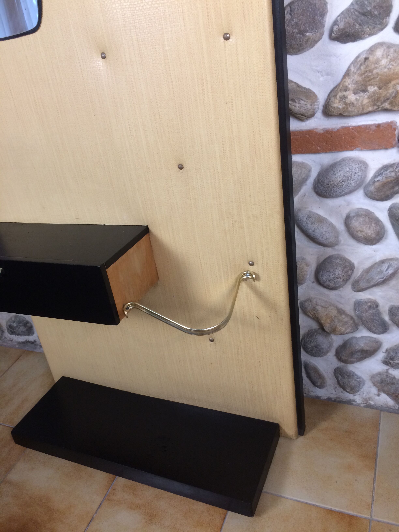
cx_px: 200
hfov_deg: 48.2
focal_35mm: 29
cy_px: 266
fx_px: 446
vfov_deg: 61.7
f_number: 2.2
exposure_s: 1/33
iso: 160
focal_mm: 4.15
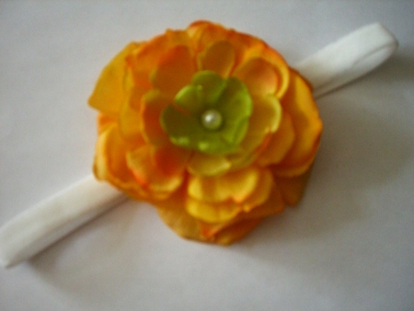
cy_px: 156
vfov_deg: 37.8
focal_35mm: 38
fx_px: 455
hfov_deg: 49.0
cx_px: 207
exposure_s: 1/60
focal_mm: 6.2
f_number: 2.7
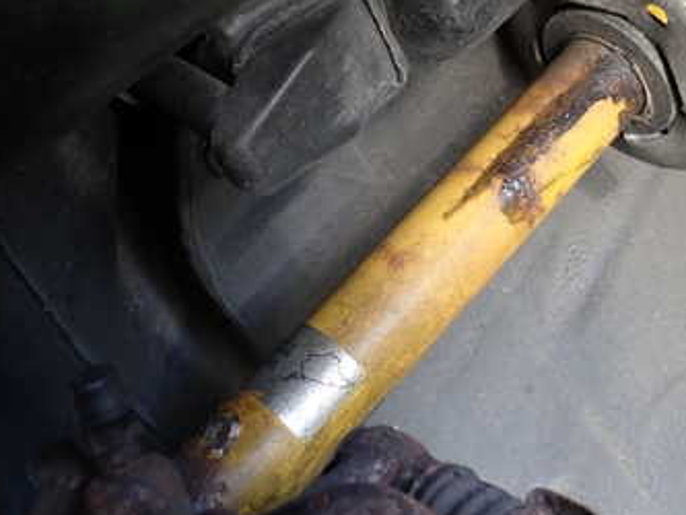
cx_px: 494
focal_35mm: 54
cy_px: 115
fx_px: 1071
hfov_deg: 34.9
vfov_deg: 26.6
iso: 200
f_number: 2.3
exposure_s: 1/50
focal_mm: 5.4
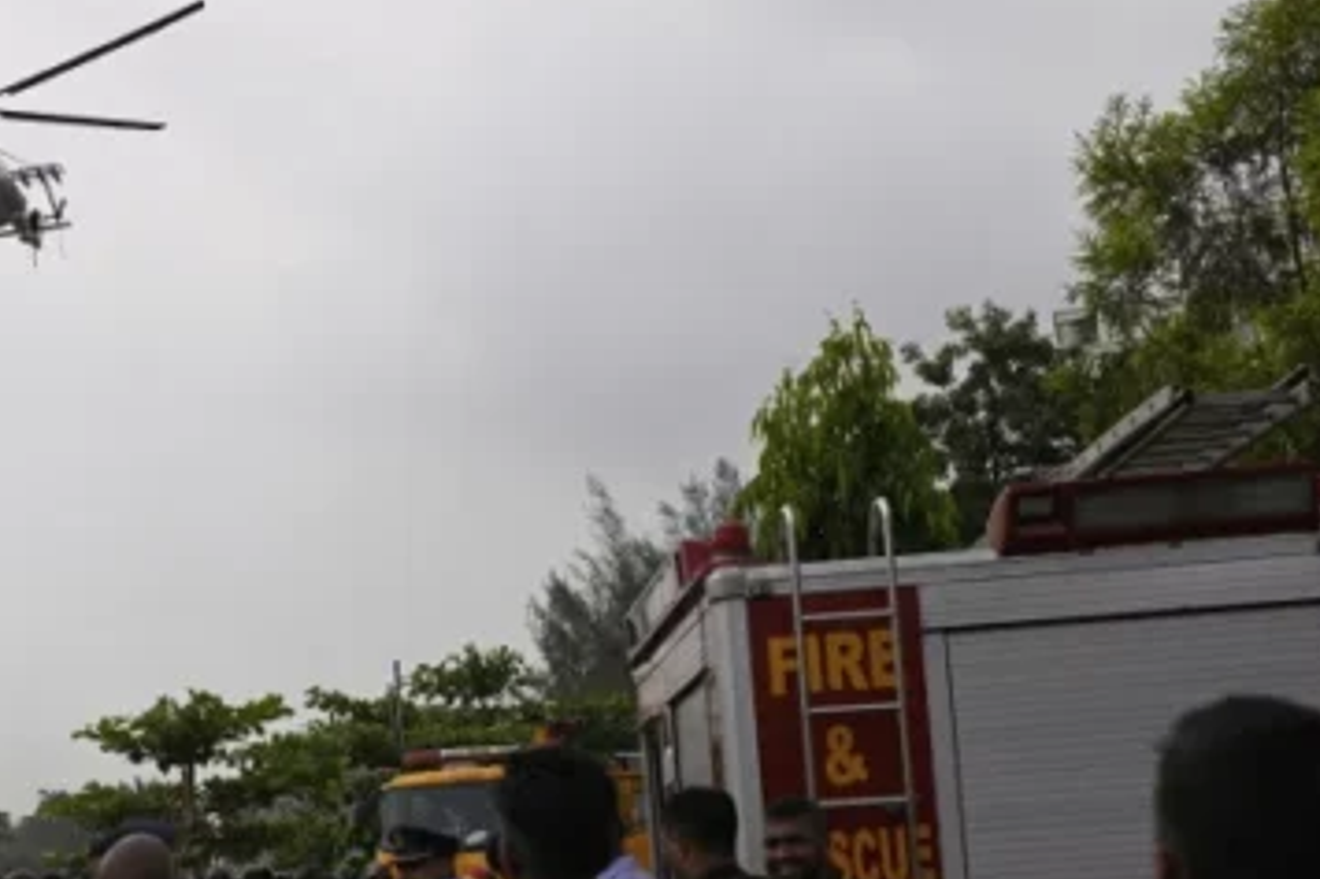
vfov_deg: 20.0
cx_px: 132
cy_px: 760
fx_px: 2455
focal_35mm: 67
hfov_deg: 28.9
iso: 250
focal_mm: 35
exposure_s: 1/8000
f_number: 3.2
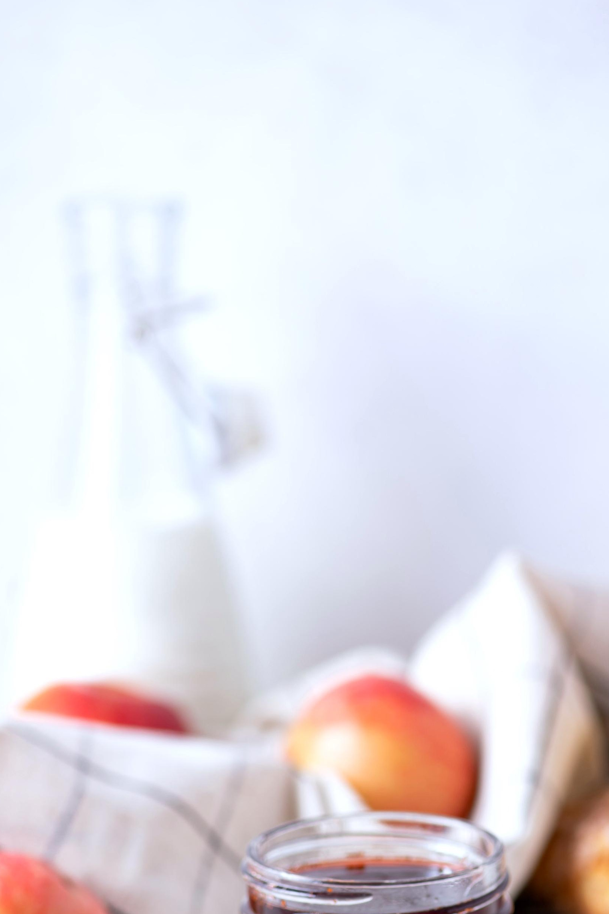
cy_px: 702
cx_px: 437
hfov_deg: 7.8
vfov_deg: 11.6
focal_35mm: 176
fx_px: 4466
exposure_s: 1/250
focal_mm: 105
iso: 64
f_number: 6.3
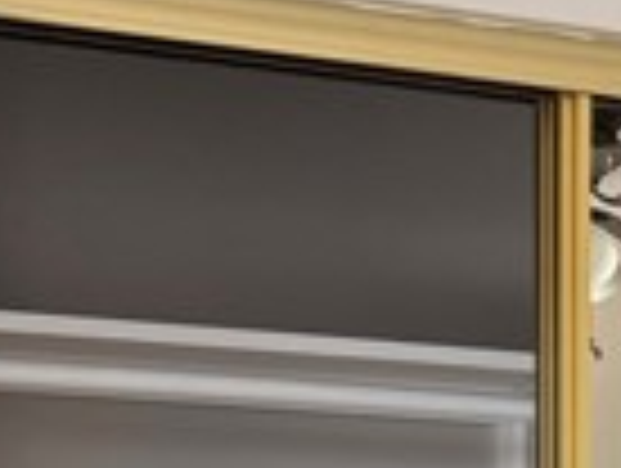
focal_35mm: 111
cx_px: 801
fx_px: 1995
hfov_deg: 16.7
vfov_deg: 12.0
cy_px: 904
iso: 160
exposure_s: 1/121
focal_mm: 6.76
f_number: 1.78
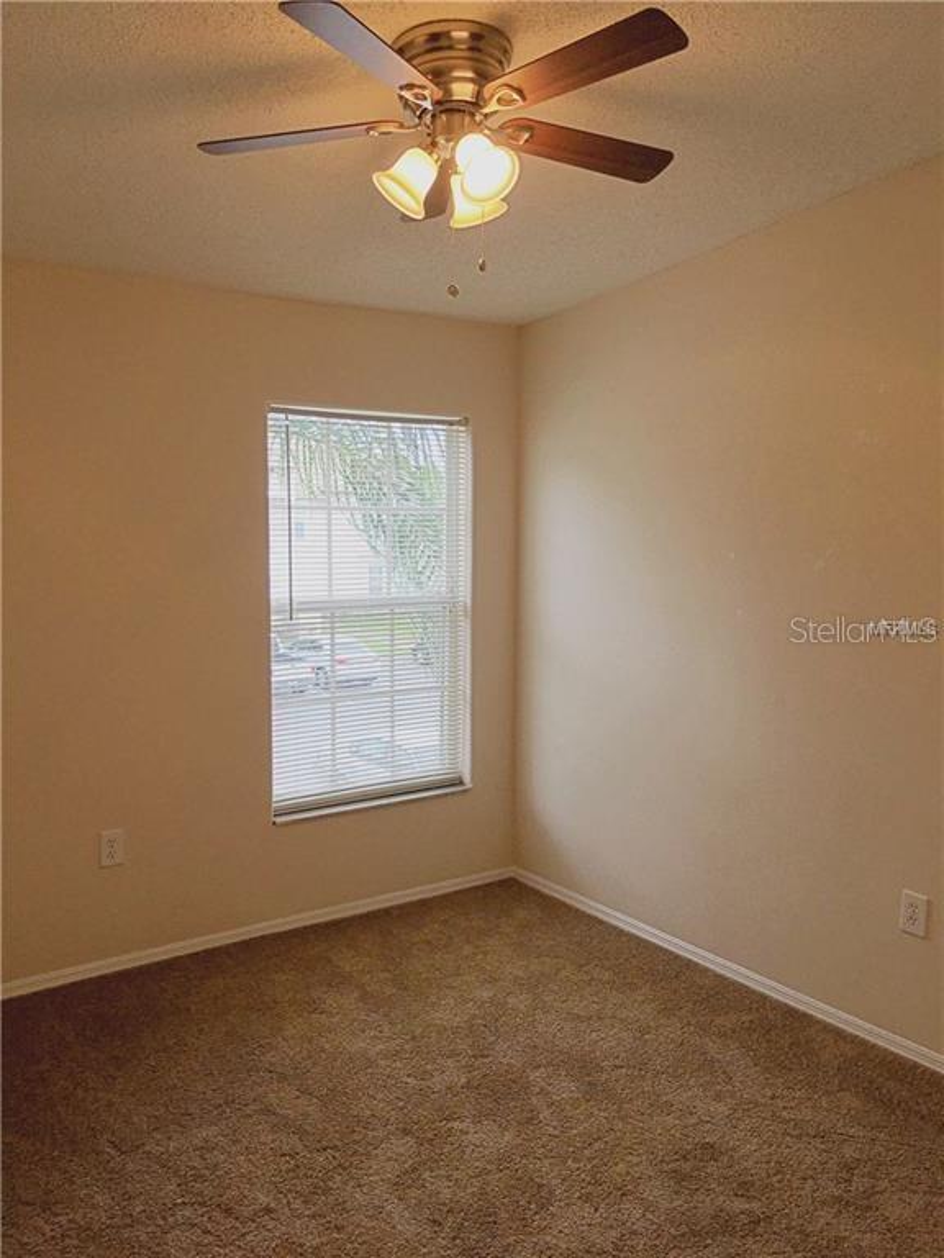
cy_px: 629
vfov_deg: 61.7
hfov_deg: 48.2
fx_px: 1054
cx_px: 472
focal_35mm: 29
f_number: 2.2
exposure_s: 1/119
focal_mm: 4.15
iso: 25
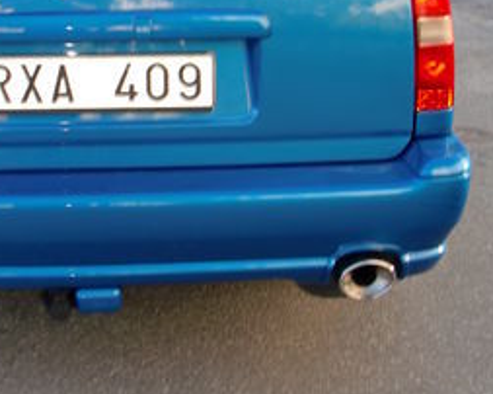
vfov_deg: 17.1
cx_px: 111
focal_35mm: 89
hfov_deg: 21.3
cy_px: 66
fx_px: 1298
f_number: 2.8
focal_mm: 6.3
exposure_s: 1/125
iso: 64
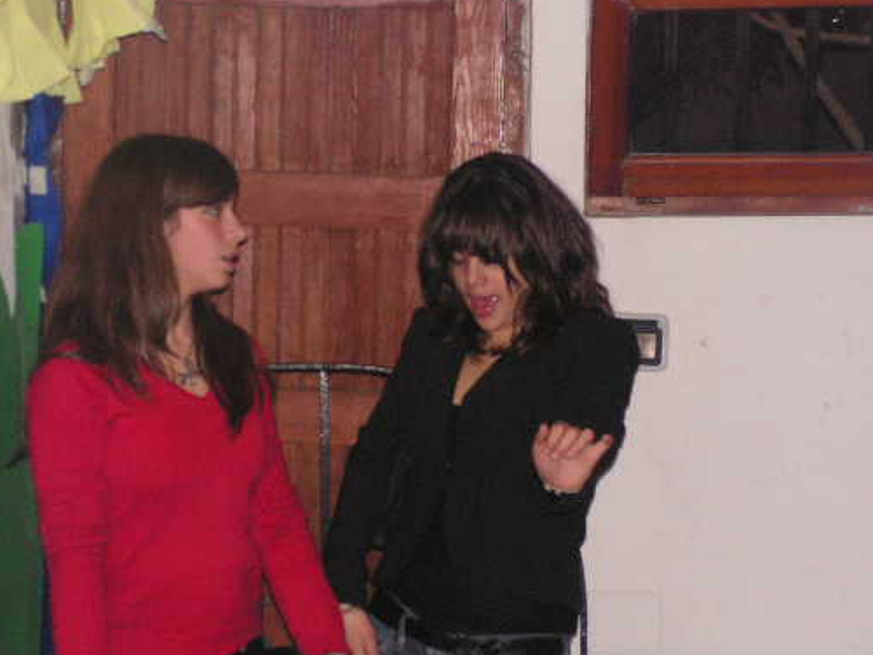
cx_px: 331
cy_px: 378
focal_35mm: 138
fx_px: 3481
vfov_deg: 10.7
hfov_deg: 14.3
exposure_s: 1/100
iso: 200
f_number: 3.4
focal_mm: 18.1
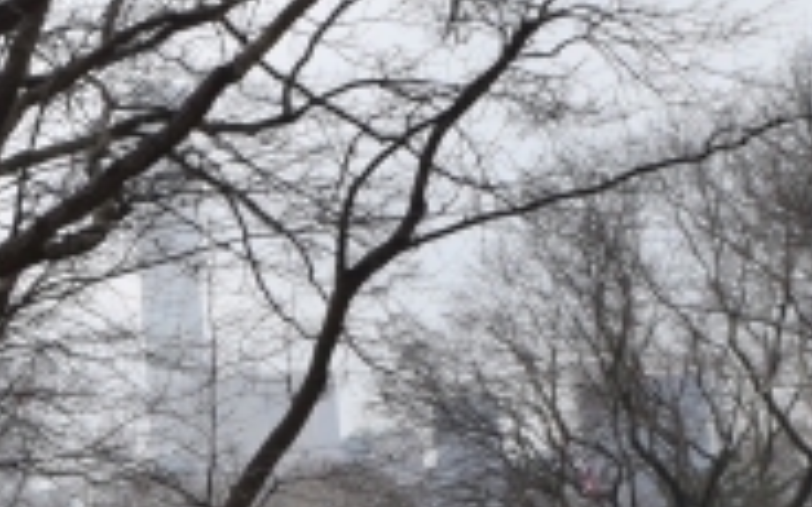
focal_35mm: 153
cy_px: 626
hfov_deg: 12.6
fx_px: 3386
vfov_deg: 8.5
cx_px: -578
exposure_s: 1/320
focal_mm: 18
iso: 200
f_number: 9
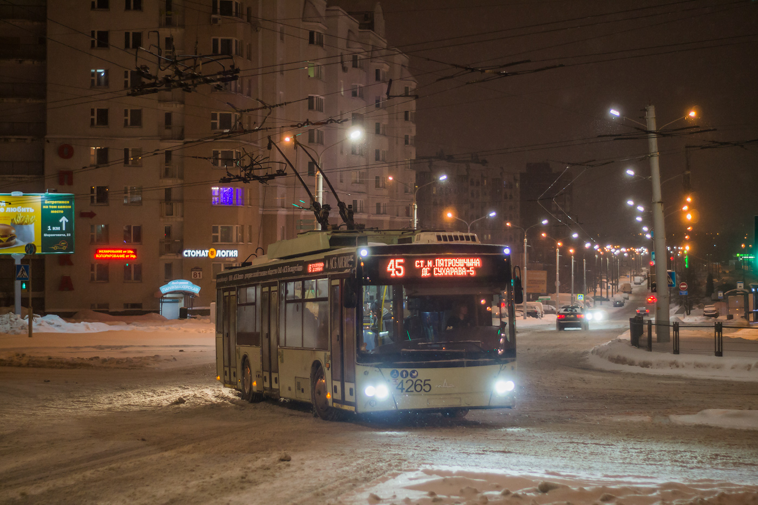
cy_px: 252
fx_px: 1579
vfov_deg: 18.2
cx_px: 379
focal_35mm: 75
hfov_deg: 27.0
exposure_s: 1/160
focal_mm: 50
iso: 800
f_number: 1.8
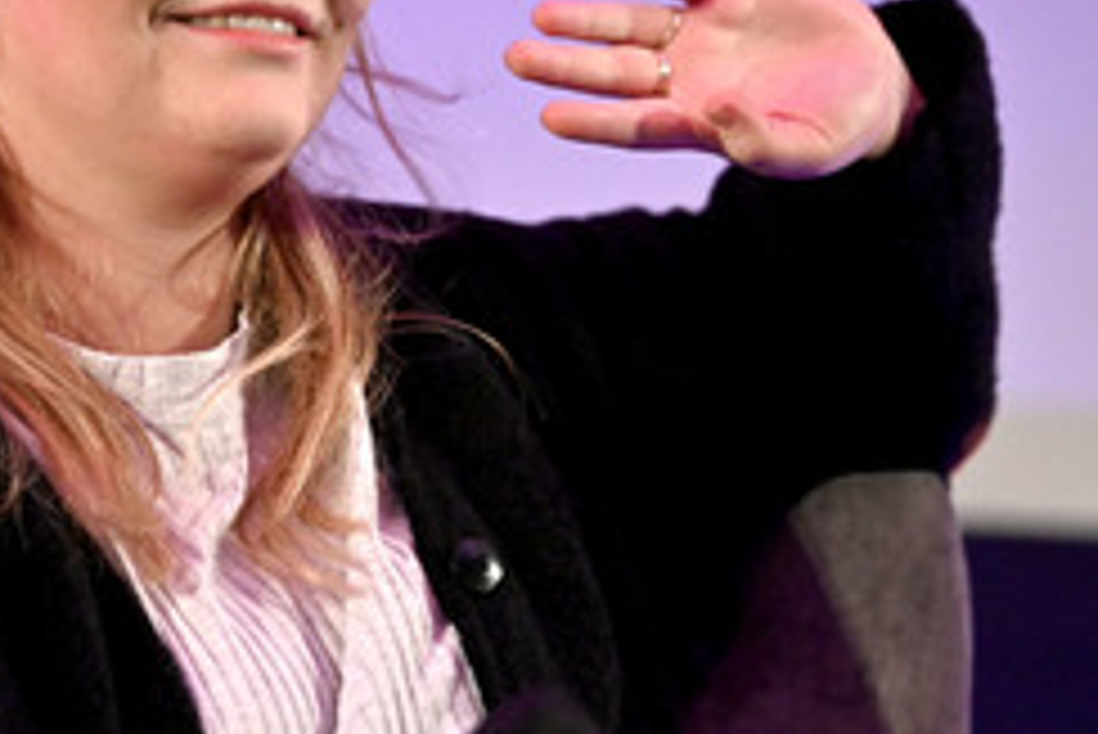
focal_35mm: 369
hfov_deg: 5.6
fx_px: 11261
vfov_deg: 3.7
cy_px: 194
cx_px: 340
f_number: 2.8
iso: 4000
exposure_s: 1/400
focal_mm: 200
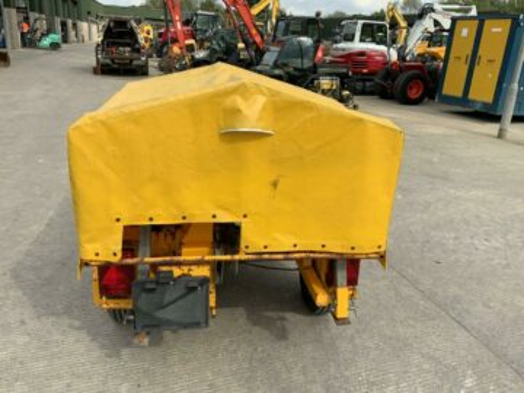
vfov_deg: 48.2
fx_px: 439
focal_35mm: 29
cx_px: 262
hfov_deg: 61.7
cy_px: 196
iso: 16
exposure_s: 1/1098
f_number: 1.8
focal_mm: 3
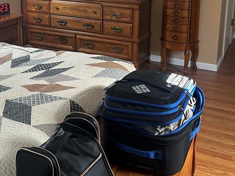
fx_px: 339
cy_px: 22
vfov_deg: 28.1
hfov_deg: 38.1
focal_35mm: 50
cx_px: 105
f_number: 1.78
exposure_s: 1/60
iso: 500
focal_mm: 6.86
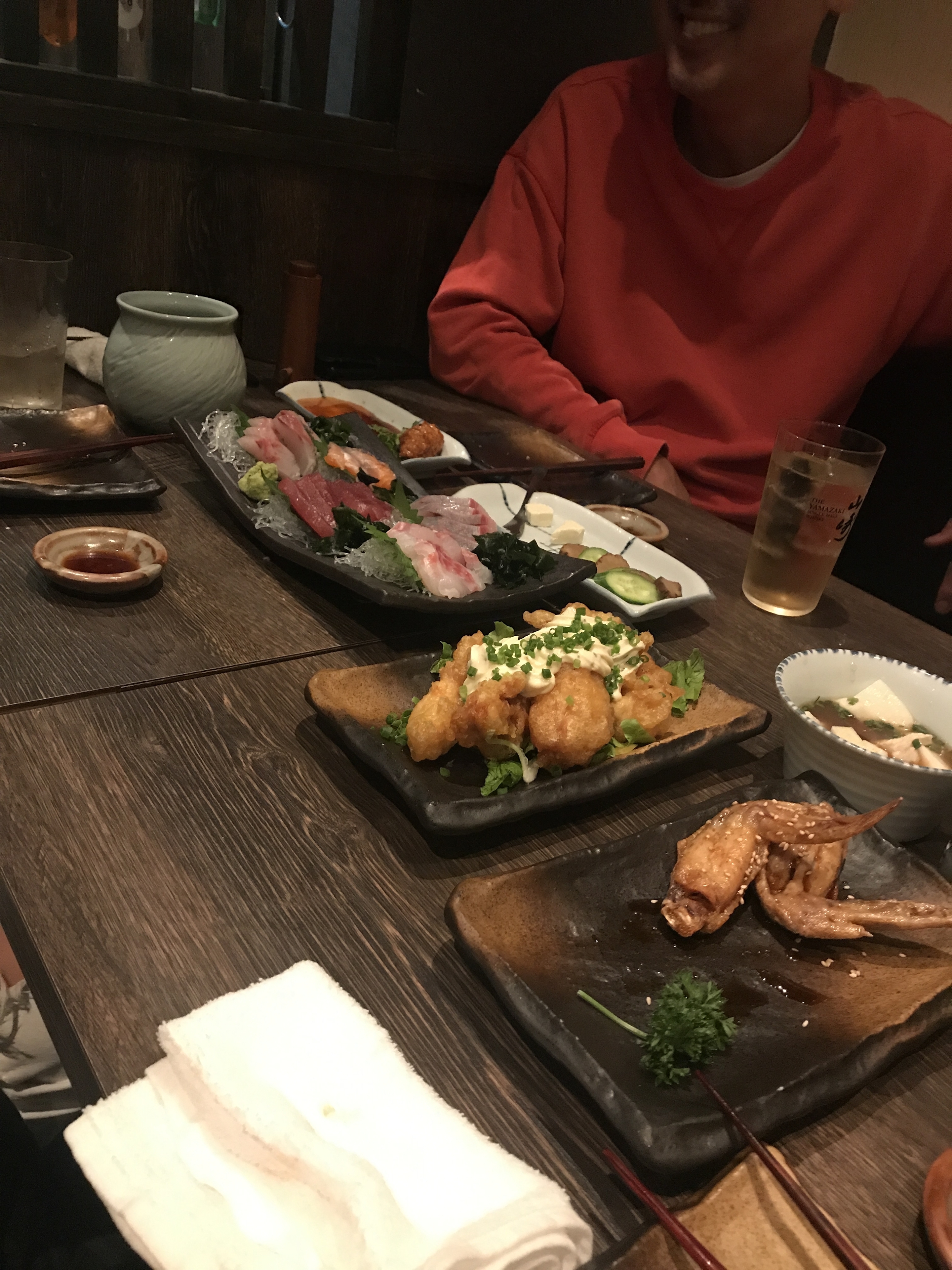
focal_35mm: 28
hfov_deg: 49.7
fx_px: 1027
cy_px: 635
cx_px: 476
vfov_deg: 63.4
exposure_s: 1/6
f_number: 1.8
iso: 100
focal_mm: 4
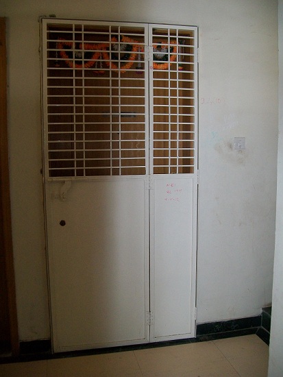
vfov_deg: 53.9
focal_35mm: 34
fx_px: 370
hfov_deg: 41.8
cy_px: 188
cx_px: 142
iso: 160
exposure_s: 1/60
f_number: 2.7
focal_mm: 6.1
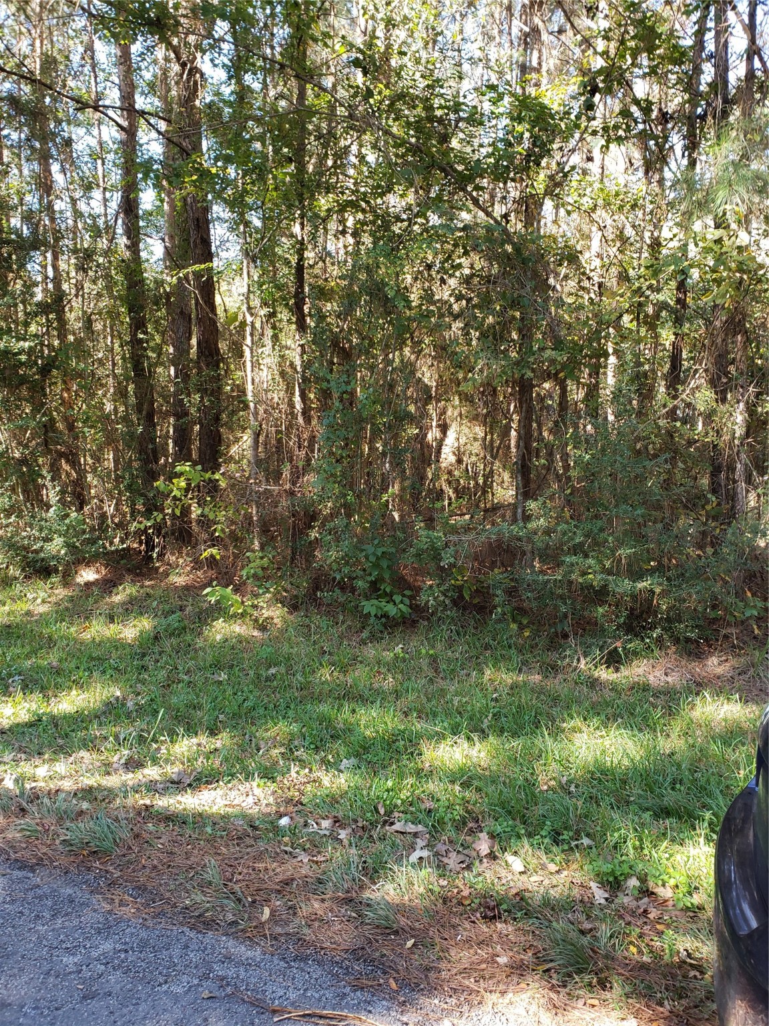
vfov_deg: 67.3
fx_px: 770
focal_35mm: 26
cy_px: 513
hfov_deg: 53.1
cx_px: 384
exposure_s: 1/50
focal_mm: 4.3
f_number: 2.4
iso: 64
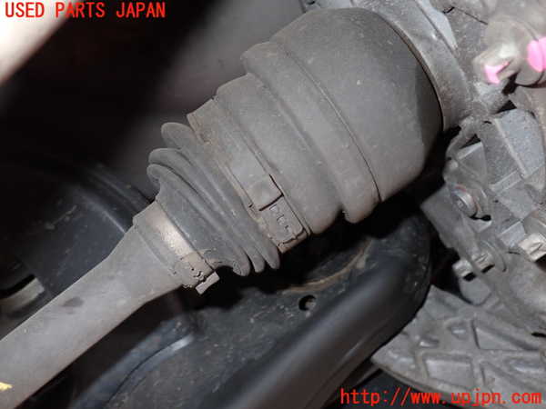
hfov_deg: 60.0
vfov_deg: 46.8
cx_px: 273
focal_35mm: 30
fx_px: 473
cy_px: 204
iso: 250
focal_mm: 5.4
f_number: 6.3
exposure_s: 1/30
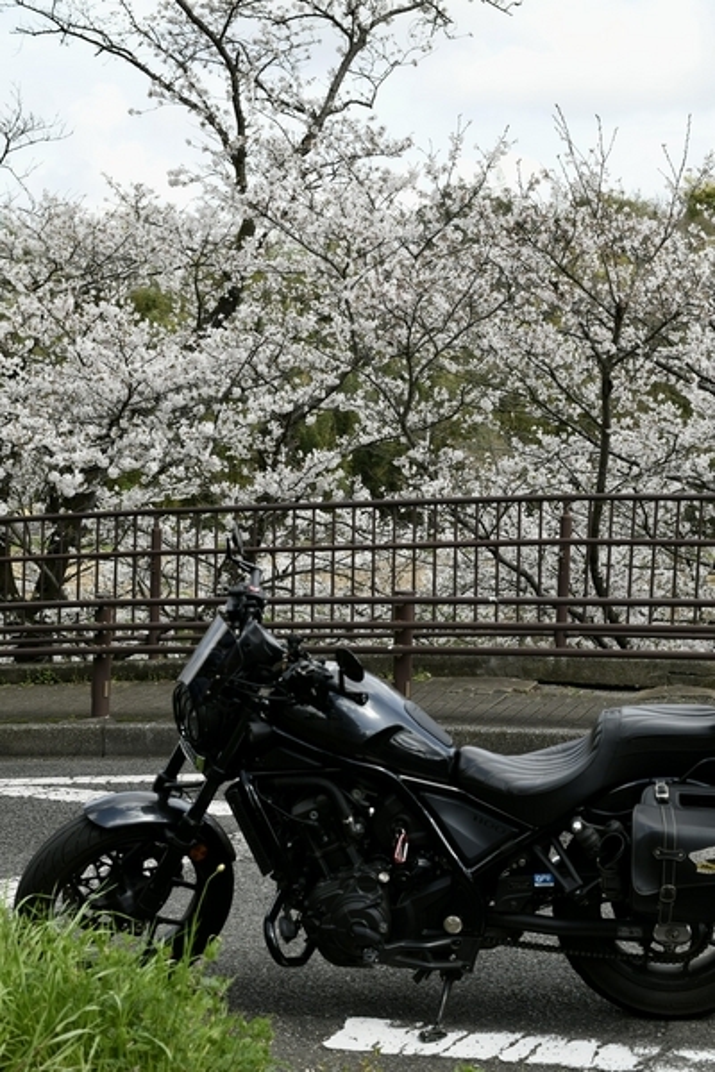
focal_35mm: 50
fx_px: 1489
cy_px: 536
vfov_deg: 39.6
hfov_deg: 27.0
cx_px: 358
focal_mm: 50
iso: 100
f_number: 7.1
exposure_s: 1/200
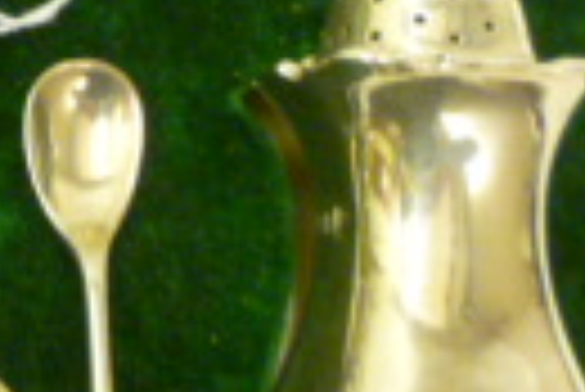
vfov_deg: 9.3
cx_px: -414
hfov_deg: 12.8
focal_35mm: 148
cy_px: 68
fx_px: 2408
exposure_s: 1/20
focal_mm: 5.2
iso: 400
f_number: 3.3
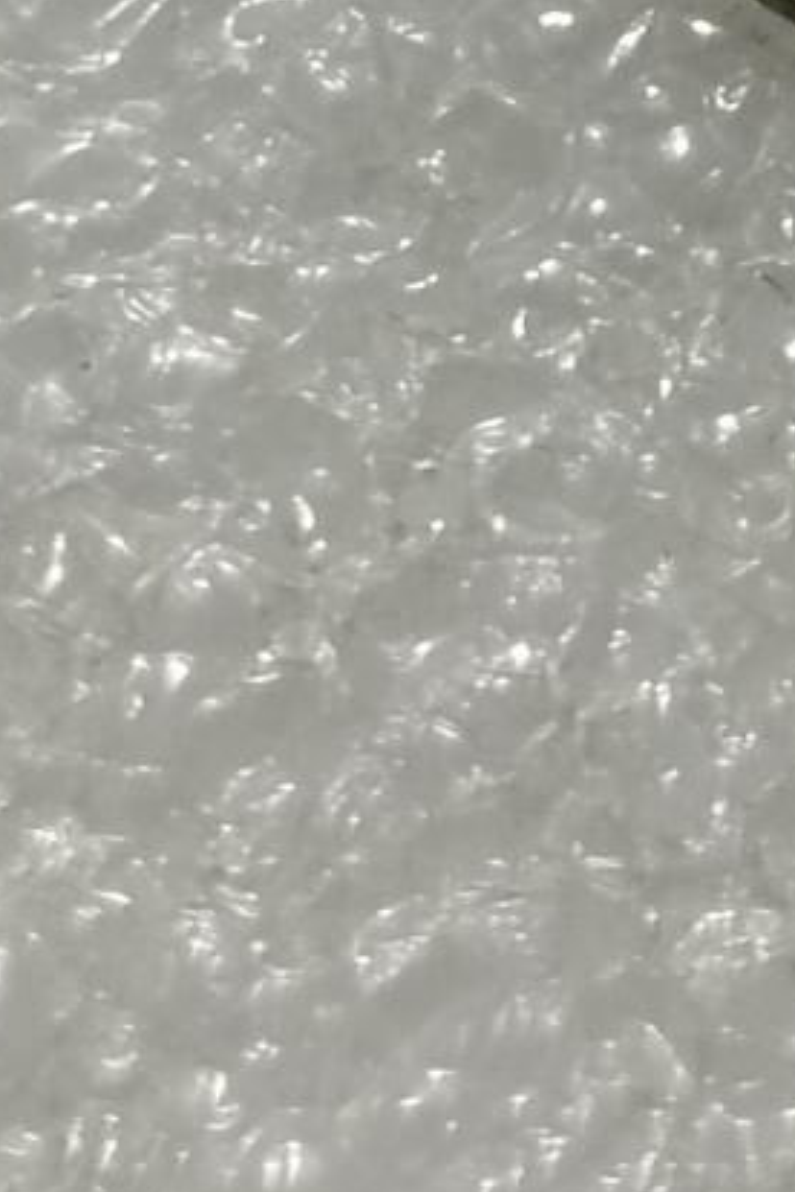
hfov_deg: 5.4
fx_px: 8380
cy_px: -1013
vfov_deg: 7.9
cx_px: 847
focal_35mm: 253
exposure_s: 1/100
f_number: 1.8
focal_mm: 5.58
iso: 100
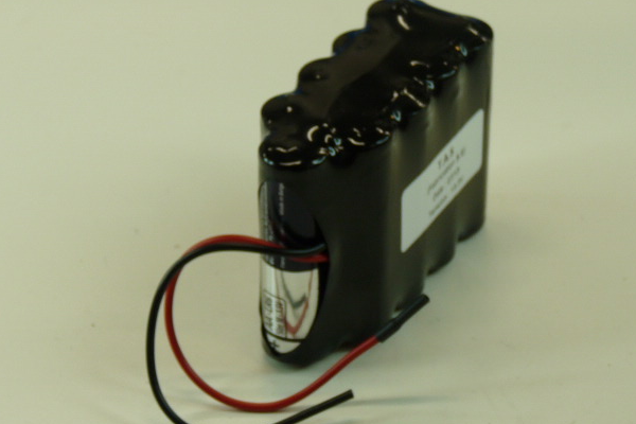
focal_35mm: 153
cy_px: 216
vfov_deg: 9.0
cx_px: 311
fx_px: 2703
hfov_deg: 13.4
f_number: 3.4
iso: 100
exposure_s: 1/50
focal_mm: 13.8
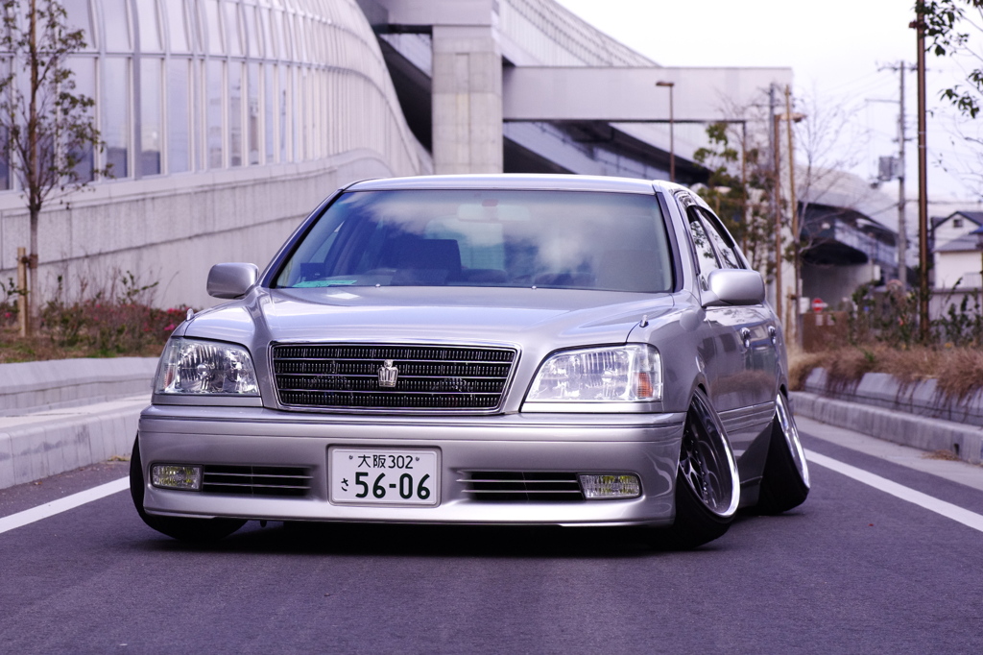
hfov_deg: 15.2
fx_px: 3685
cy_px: 328
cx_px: 492
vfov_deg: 10.2
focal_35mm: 135
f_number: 8
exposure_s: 1/640
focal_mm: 90
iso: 800
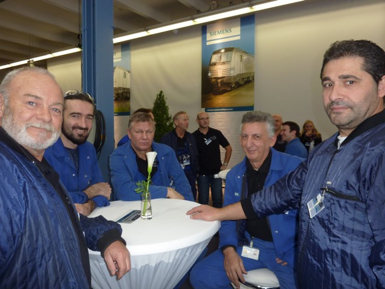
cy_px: 144
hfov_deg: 69.4
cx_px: 192
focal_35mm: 25
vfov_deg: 54.9
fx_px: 278
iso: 100
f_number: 3.3
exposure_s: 1/30
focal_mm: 4.1
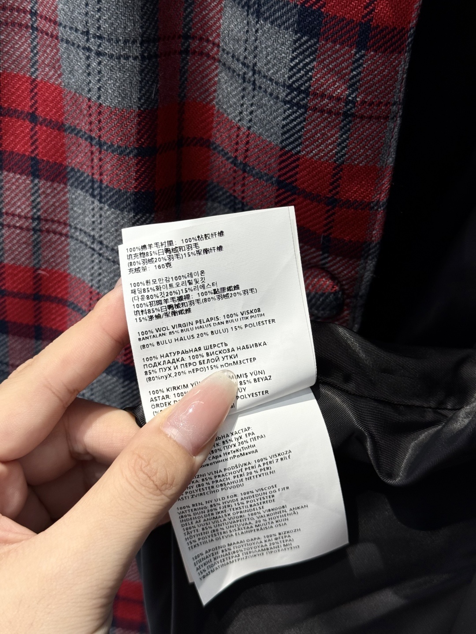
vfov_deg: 39.7
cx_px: 238
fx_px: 880
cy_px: 317
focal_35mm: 48
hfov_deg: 30.3
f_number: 1.78
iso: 50
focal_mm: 6.76
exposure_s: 1/100
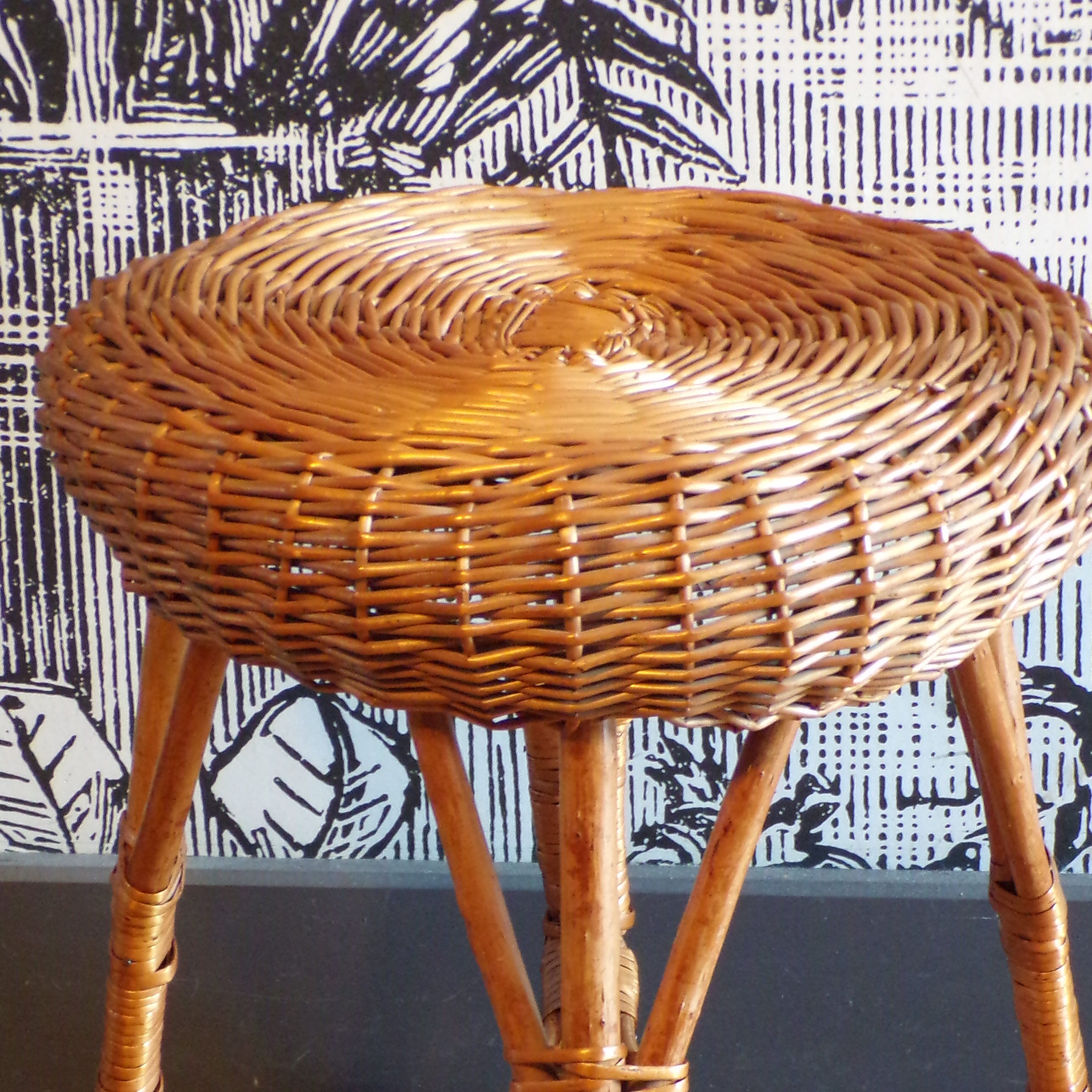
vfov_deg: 16.7
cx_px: 632
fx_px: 3676
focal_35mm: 103
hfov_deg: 16.9
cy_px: 900
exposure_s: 1/17
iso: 400
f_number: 3.8
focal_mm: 11.6
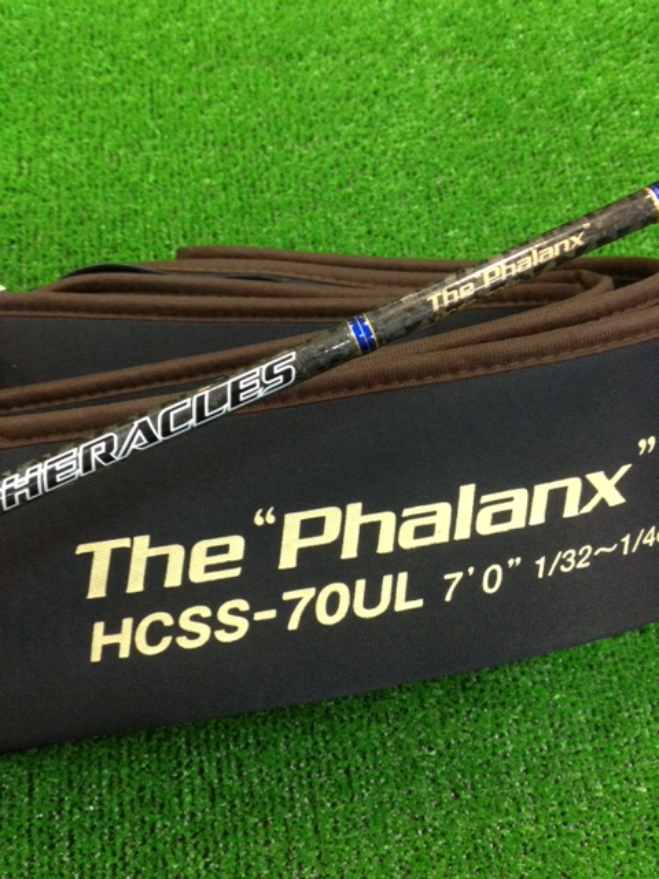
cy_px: 440
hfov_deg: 40.7
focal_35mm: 35
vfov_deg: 52.6
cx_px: 330
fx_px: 888
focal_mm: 4.28
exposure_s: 1/20
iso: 400
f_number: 2.4
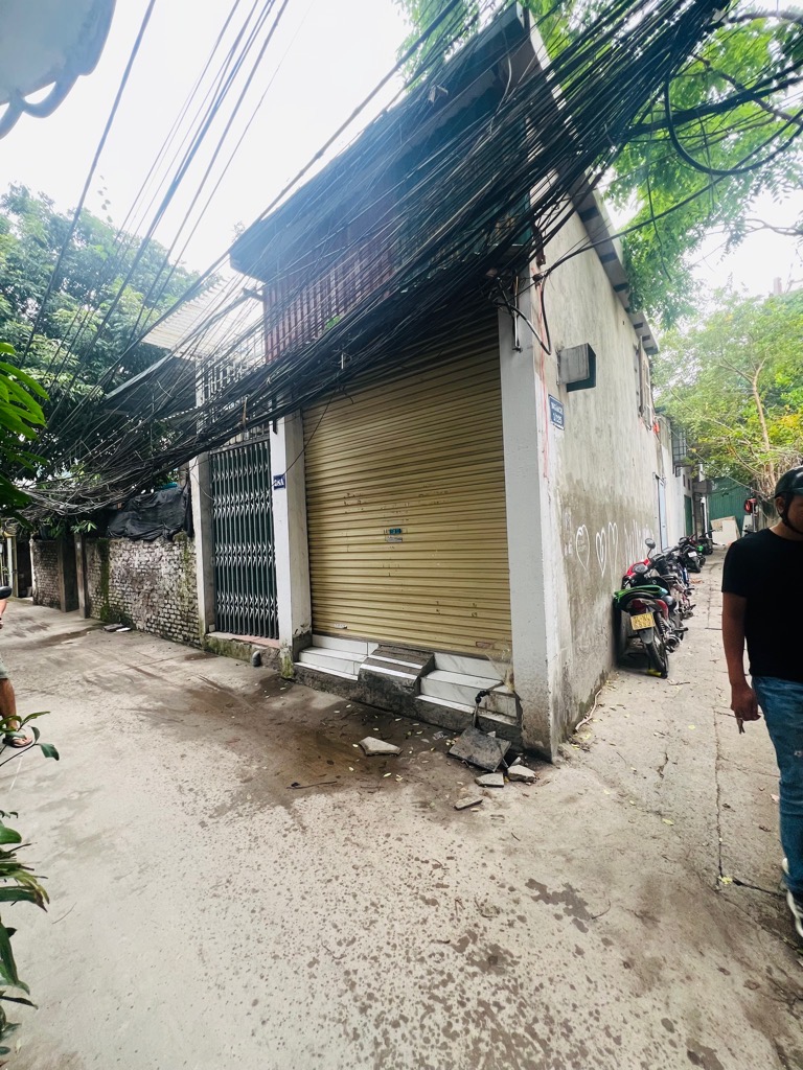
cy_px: 535
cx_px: 402
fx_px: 402
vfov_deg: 106.2
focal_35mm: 13
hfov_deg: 89.9
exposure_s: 1/99
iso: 125
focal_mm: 1.57
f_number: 1.8
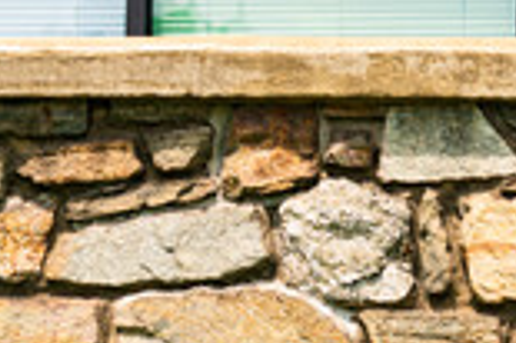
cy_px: -120
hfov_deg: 6.3
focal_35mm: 329
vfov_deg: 4.2
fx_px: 4711
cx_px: 193
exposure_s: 1/200
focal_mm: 85
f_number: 5
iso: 64
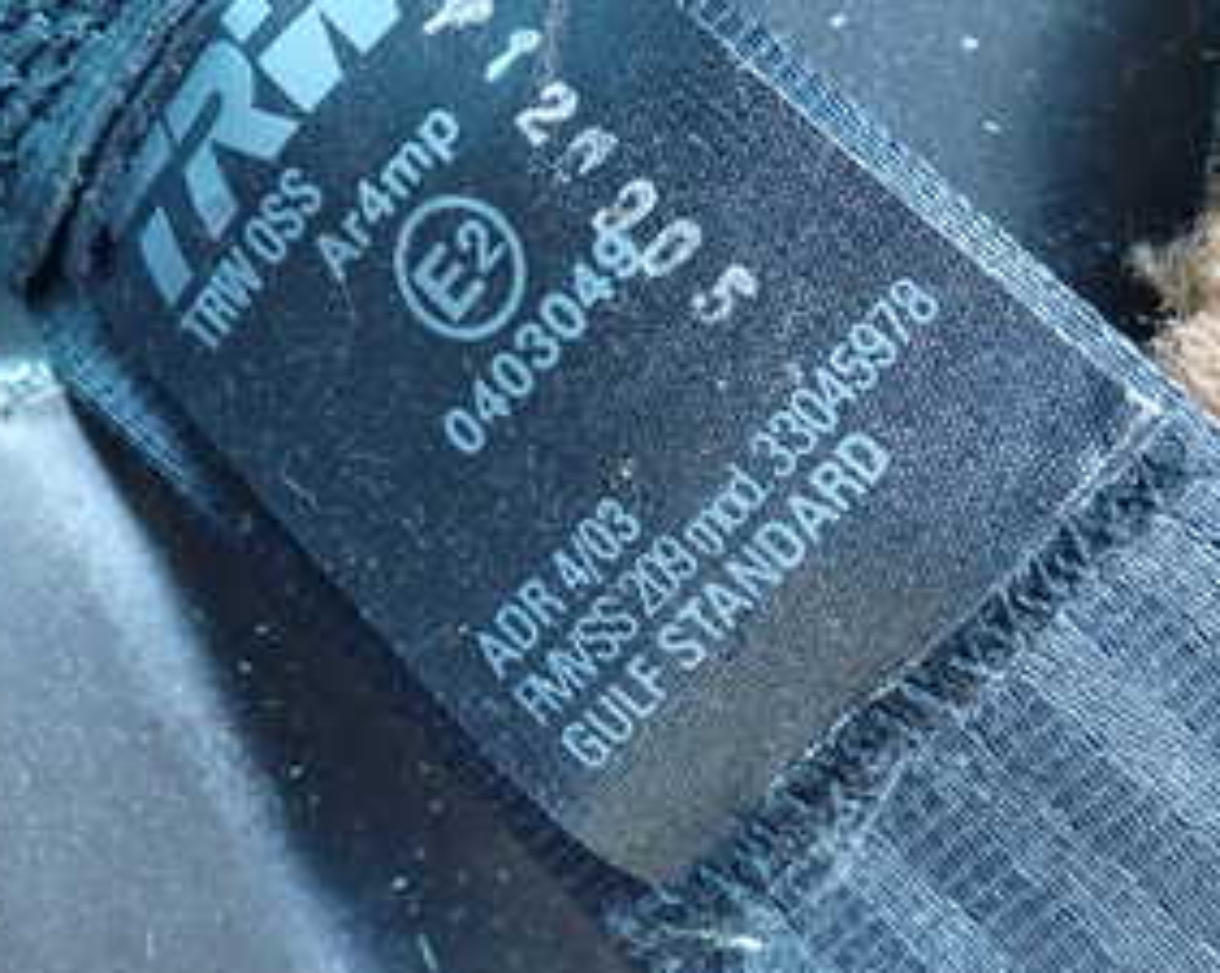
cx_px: 476
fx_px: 1876
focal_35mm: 52
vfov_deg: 28.7
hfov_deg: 35.9
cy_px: 246
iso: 200
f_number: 2
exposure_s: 1/40
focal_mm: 4.5
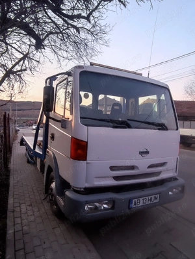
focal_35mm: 16
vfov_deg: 94.4
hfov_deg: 78.2
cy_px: 130
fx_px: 120
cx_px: 98
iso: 172
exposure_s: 1/50
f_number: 2.2
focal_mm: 1.65
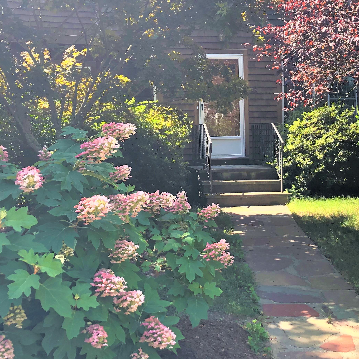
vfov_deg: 35.2
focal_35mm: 48
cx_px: 206
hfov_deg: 35.3
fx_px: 563
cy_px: 134
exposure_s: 1/252
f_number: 1.8
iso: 20
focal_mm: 3.99
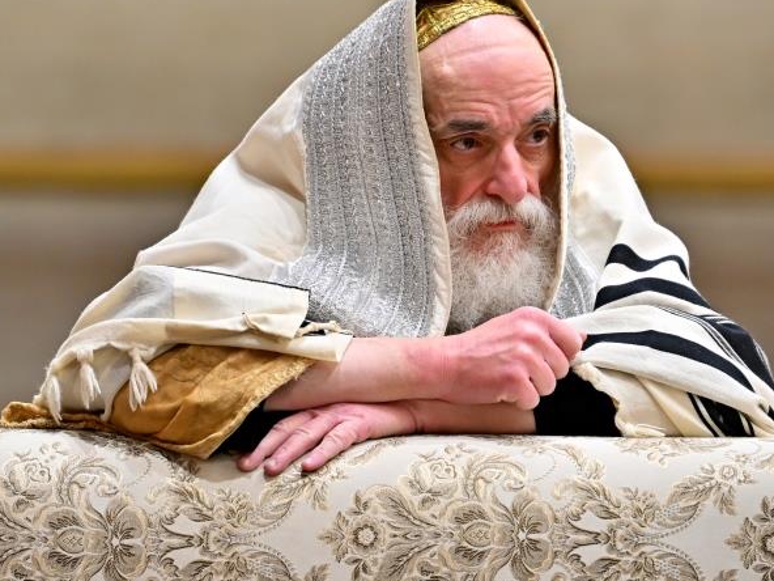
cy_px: 167
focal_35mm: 499
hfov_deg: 4.0
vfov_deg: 3.0
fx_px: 11157
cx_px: 513
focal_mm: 200
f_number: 2.8
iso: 250
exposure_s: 1/320
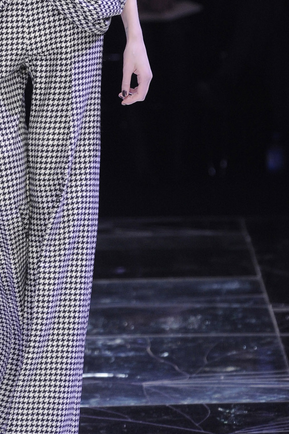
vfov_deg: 4.6
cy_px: 24
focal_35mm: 447
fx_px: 5389
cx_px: 1
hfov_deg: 3.1
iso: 1600
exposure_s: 1/320
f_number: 4
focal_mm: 195
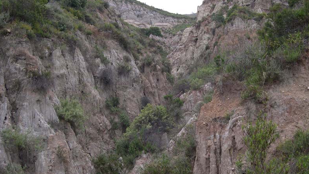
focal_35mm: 42
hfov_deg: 48.4
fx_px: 344
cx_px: 154
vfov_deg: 28.4
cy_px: 83
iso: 100
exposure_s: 1/373
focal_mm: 8
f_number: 2.8
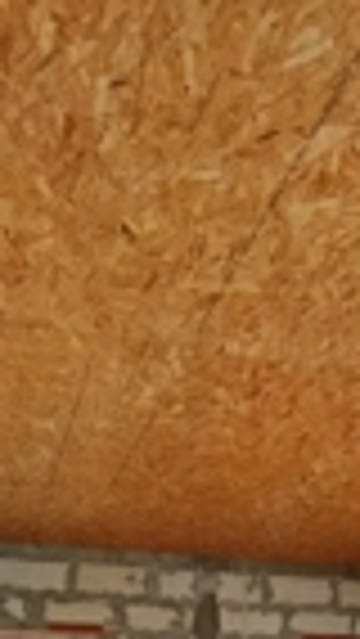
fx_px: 831
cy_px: 842
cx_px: 238
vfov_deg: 31.7
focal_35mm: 49
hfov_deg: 24.3
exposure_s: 1/50
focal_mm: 1.65
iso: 132
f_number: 2.2
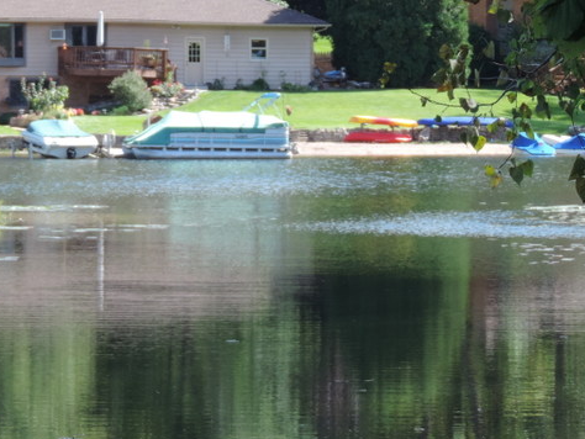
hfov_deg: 7.6
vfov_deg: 5.7
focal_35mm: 259
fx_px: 4379
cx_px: 23
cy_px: 39
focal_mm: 21.4
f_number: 4.2
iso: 80
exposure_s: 1/125
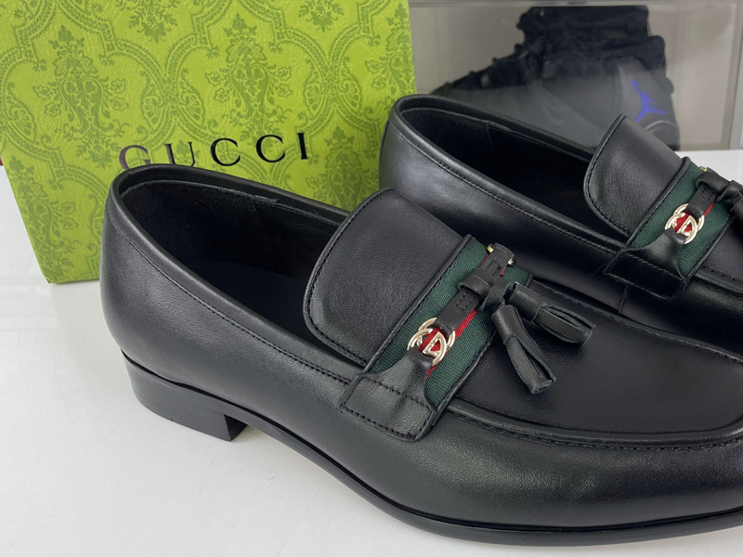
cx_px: 531
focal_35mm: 39
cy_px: 297
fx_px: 837
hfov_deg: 46.6
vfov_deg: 36.8
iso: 32
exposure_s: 1/101
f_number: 1.6
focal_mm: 4.2
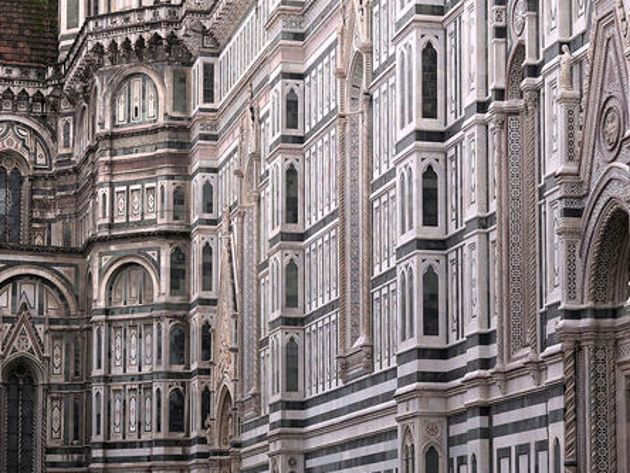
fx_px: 1966
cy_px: 288
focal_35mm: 108
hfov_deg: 18.2
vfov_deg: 13.7
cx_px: 342
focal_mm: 40
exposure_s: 1/125
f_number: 7.1
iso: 200
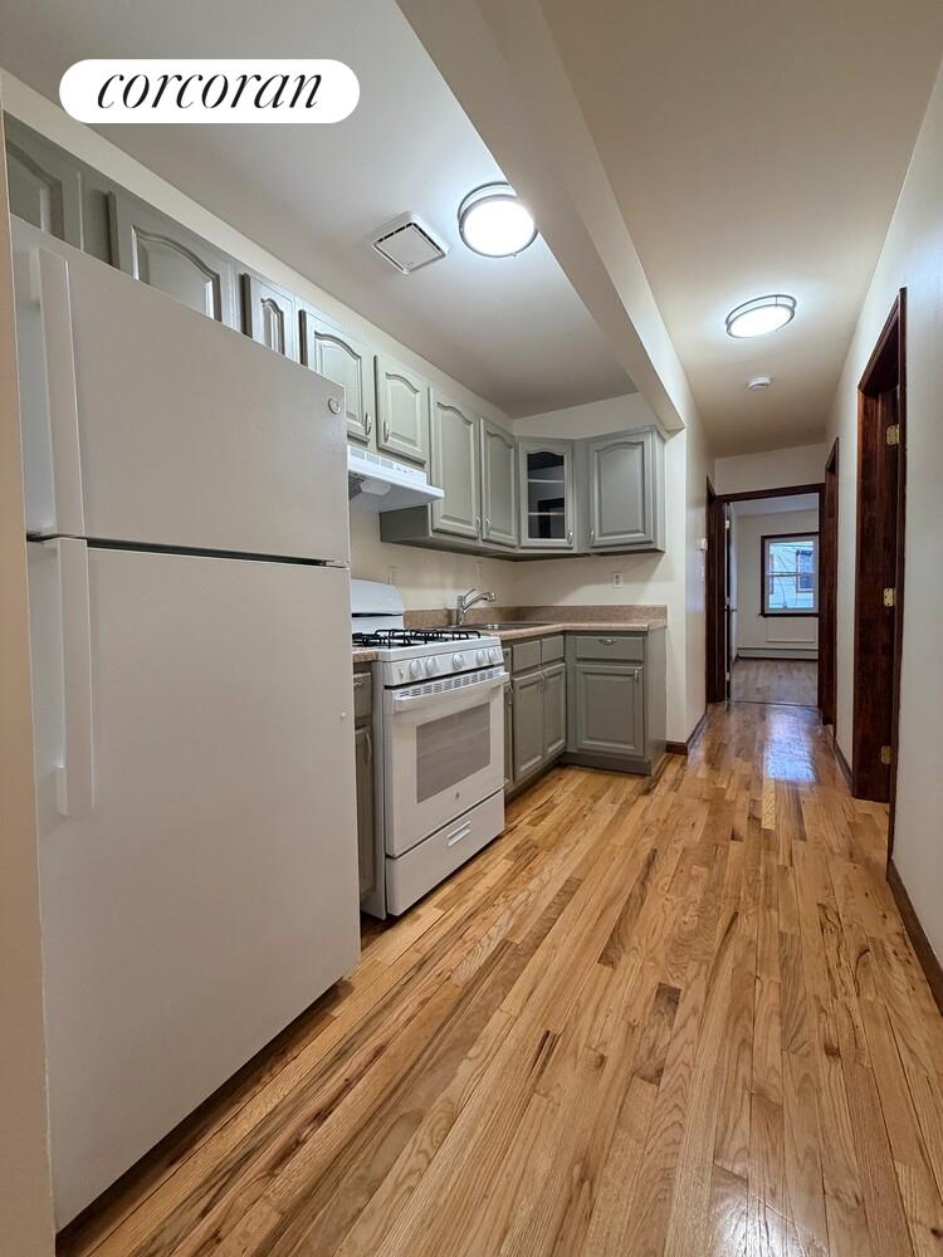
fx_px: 509
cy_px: 628
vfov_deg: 102.1
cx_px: 472
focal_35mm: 14
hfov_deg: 85.7
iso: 250
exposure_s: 1/60
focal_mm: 2.22
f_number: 2.2
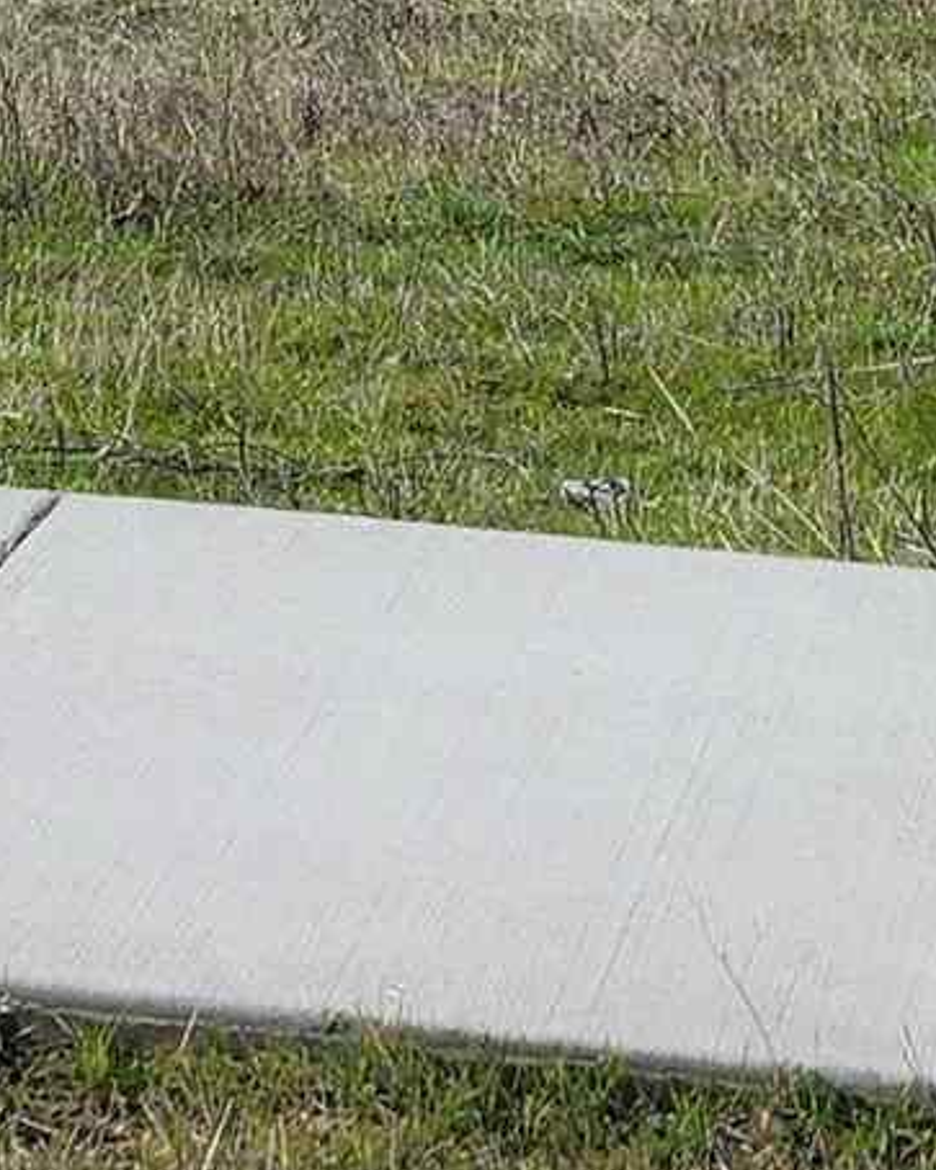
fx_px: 5265
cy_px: -1077
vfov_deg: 11.6
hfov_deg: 10.2
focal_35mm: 152
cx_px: 609
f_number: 1.8
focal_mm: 5.54
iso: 25
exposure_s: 1/1170
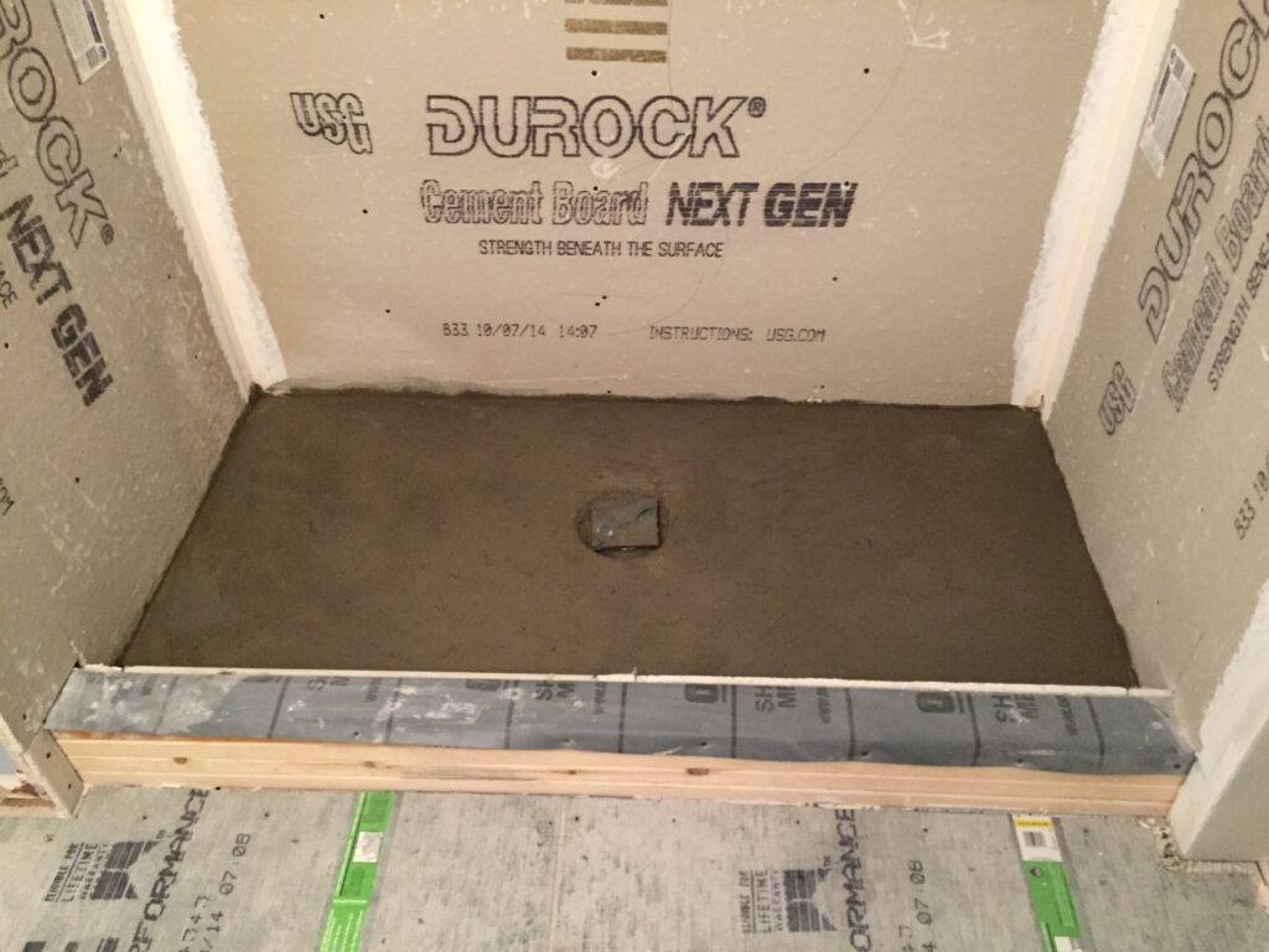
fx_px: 1063
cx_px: 634
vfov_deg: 48.2
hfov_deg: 61.7
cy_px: 476
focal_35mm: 29
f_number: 2.2
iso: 320
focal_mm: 4.15
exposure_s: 1/15
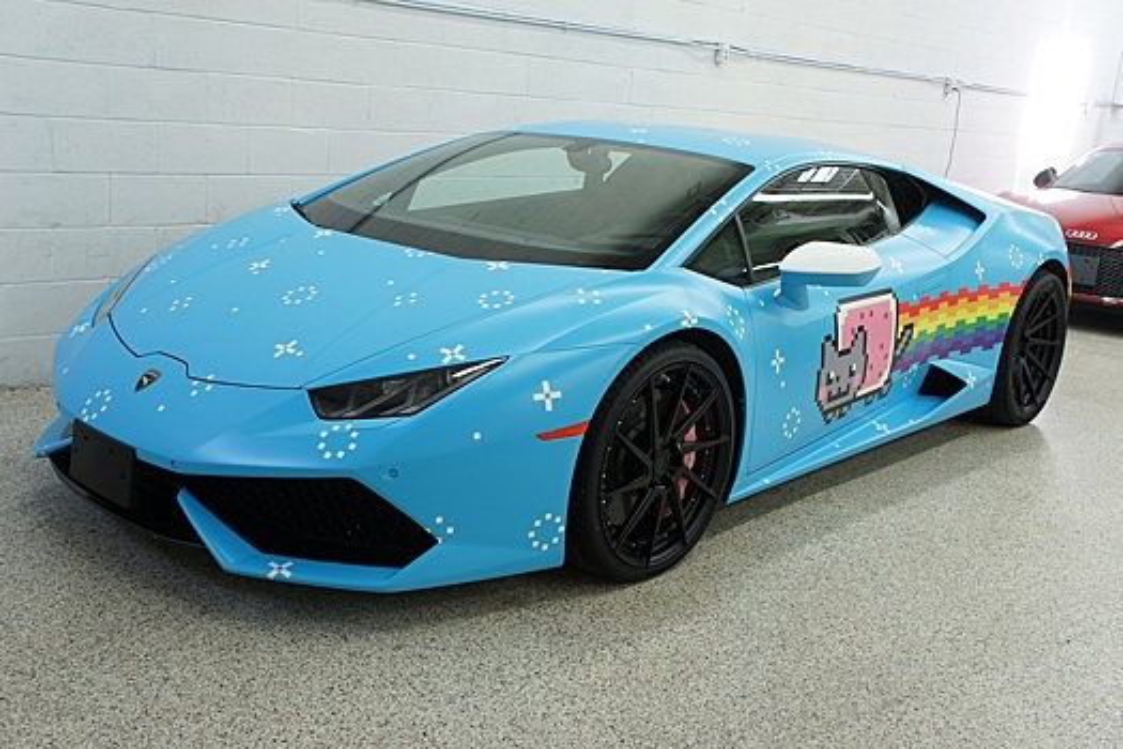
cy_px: 374
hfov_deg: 53.1
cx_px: 562
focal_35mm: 36
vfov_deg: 36.9
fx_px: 1123
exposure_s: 1/13
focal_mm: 24
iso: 200
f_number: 6.3
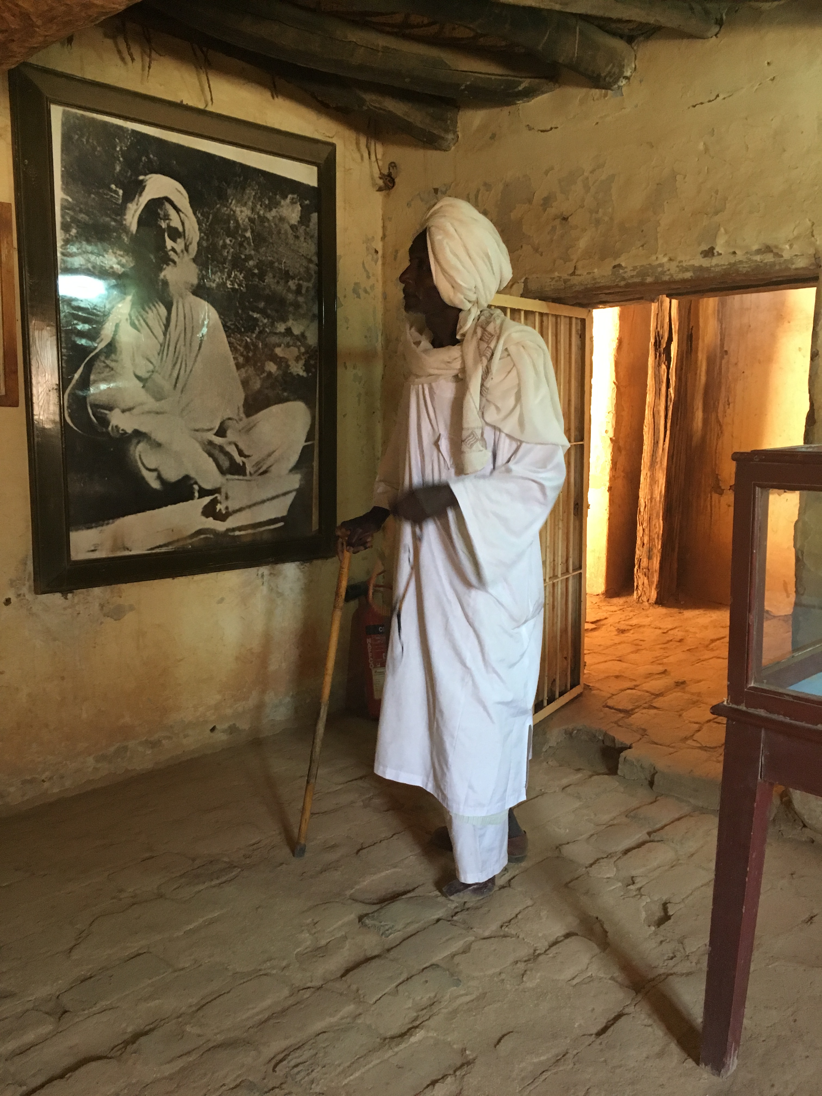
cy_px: 548
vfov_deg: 61.7
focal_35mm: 29
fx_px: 918
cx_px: 411
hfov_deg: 48.2
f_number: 2.2
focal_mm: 4.15
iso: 250
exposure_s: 1/33
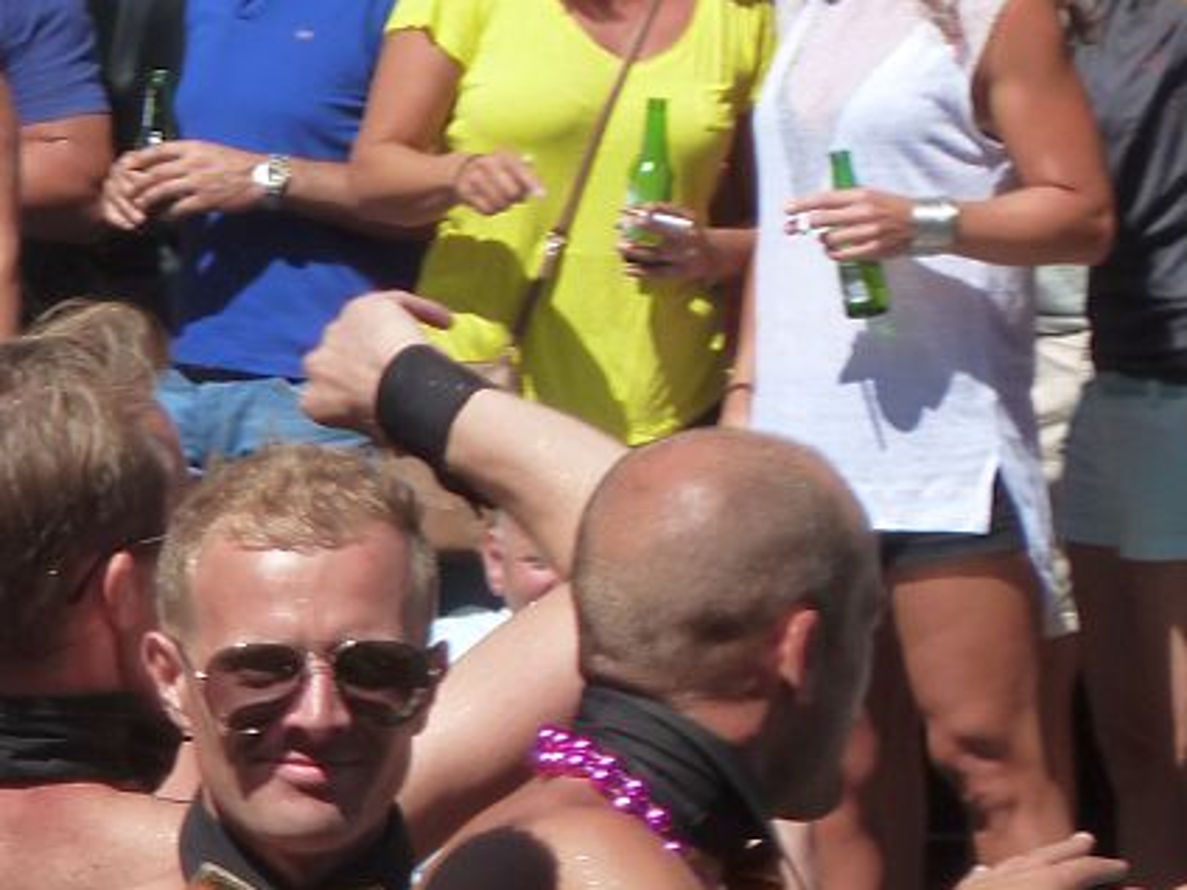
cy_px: 848
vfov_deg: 2.1
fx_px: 24826
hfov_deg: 2.7
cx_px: 0
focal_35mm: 724
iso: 125
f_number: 4.9
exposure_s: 1/400
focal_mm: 49.2
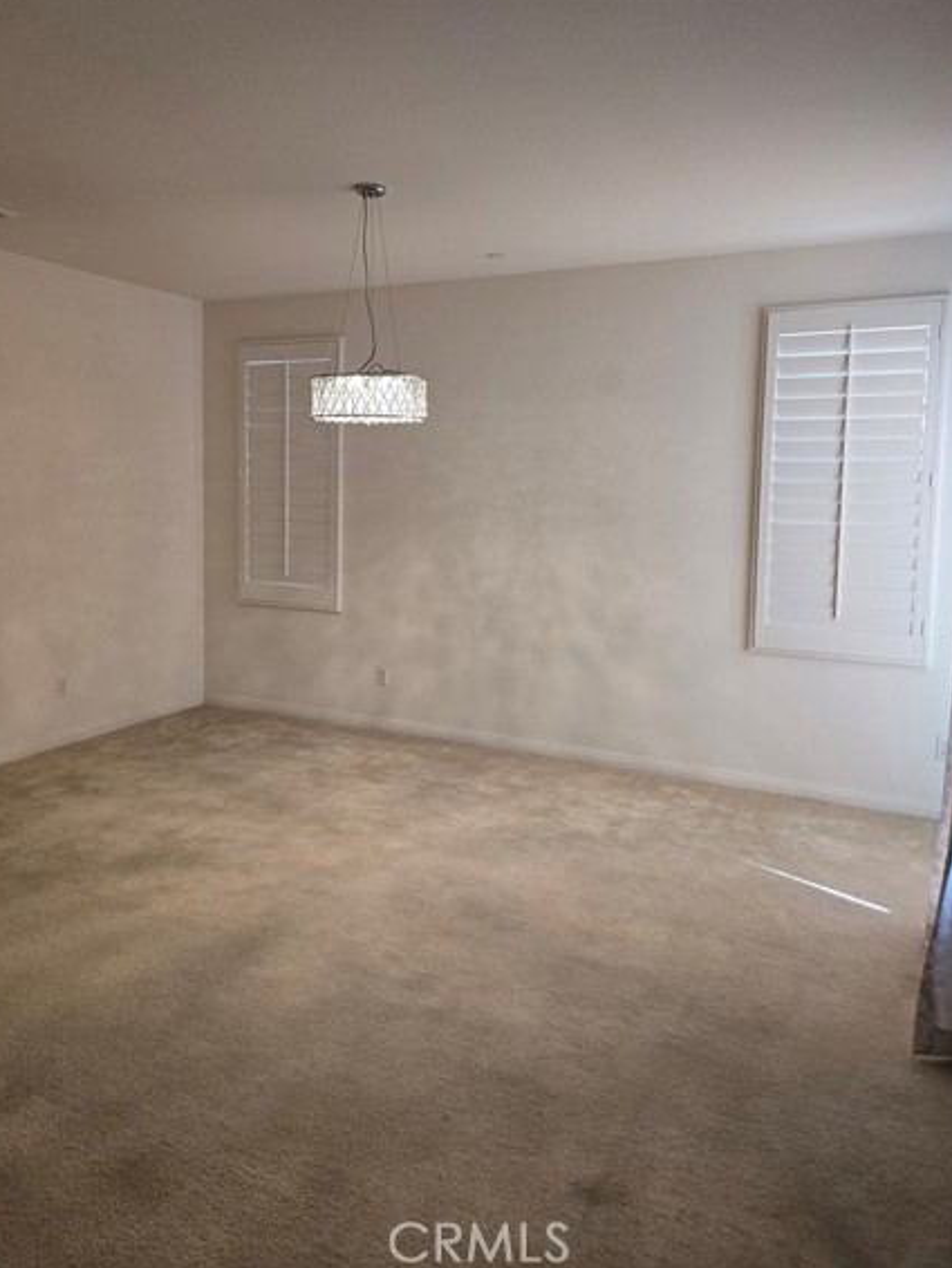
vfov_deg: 67.0
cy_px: 558
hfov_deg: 53.0
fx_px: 953
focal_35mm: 26
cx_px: 439
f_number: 1.8
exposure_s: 1/120
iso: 100
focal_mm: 5.4
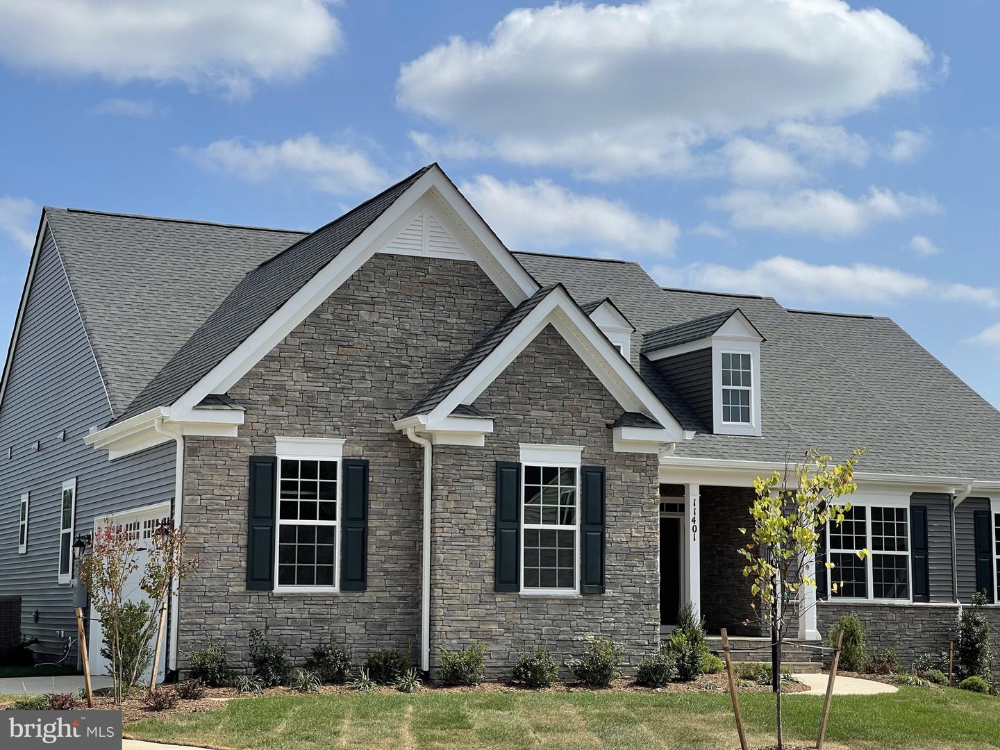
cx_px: 500
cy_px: 375
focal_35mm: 64
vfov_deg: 22.9
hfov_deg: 30.3
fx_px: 1849
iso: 20
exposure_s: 1/2053
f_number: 2.2
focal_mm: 7.5
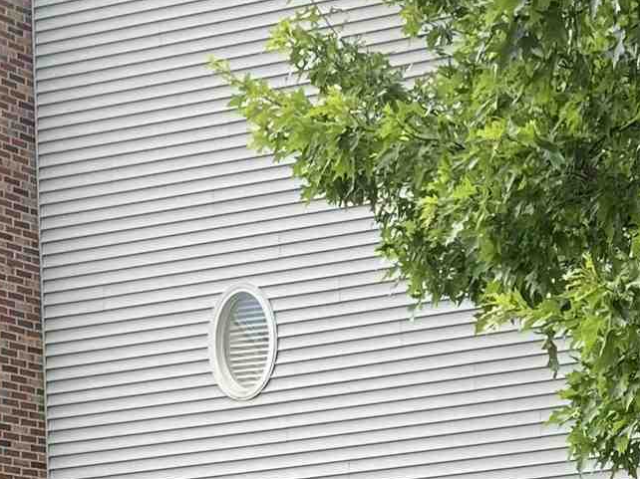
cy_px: 516
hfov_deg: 14.2
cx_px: 820
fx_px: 2477
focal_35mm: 134
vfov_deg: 10.9
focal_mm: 3.99
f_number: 1.8
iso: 20
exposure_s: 1/127
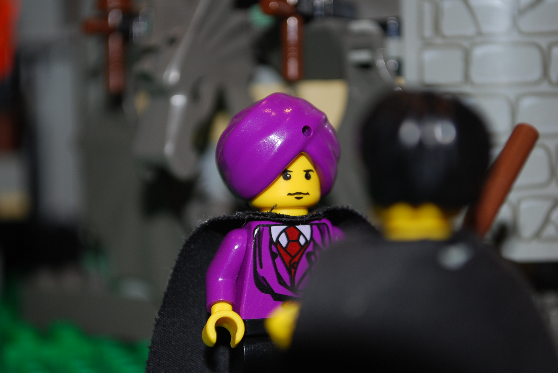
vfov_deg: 18.2
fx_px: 1164
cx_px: 279
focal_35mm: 75
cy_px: 186
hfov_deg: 27.0
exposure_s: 1/60
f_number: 5.6
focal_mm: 50
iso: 200
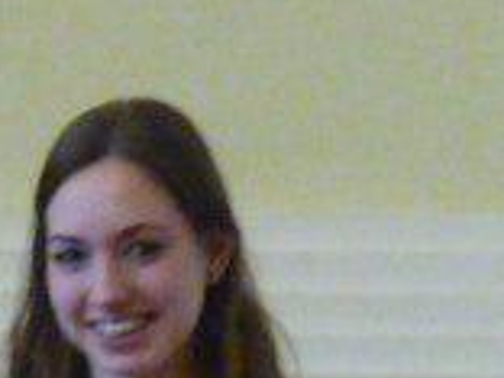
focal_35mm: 847
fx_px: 12332
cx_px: -388
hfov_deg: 2.3
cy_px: 488
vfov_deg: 1.8
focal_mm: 20.8
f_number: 3.6
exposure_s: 1/50
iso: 800
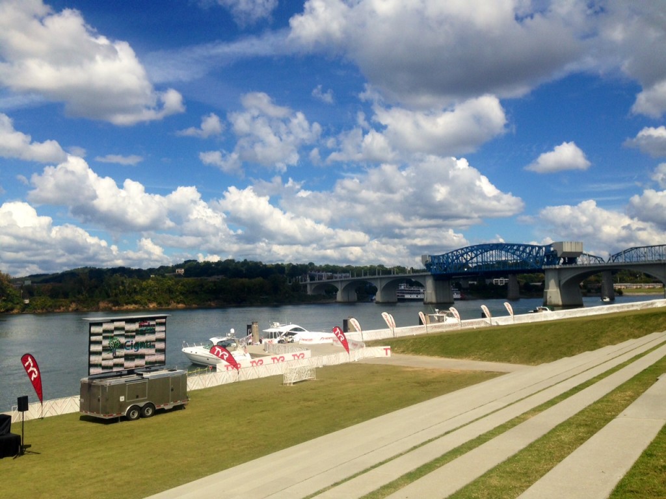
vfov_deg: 42.9
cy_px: 250
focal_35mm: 33
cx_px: 333
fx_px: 635
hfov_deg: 55.4
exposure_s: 1/3012
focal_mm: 4.12
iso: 50
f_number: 2.4
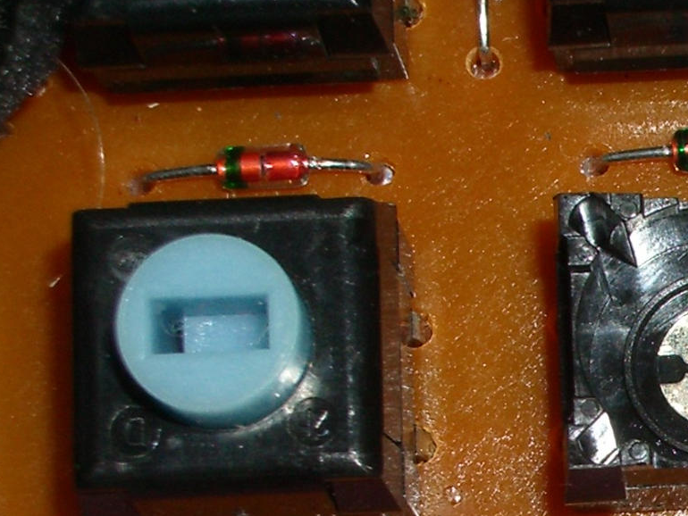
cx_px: 546
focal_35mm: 103
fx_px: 2048
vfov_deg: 14.4
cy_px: 255
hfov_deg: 18.9
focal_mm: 10.2
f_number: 5.6
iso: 80
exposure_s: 1/60
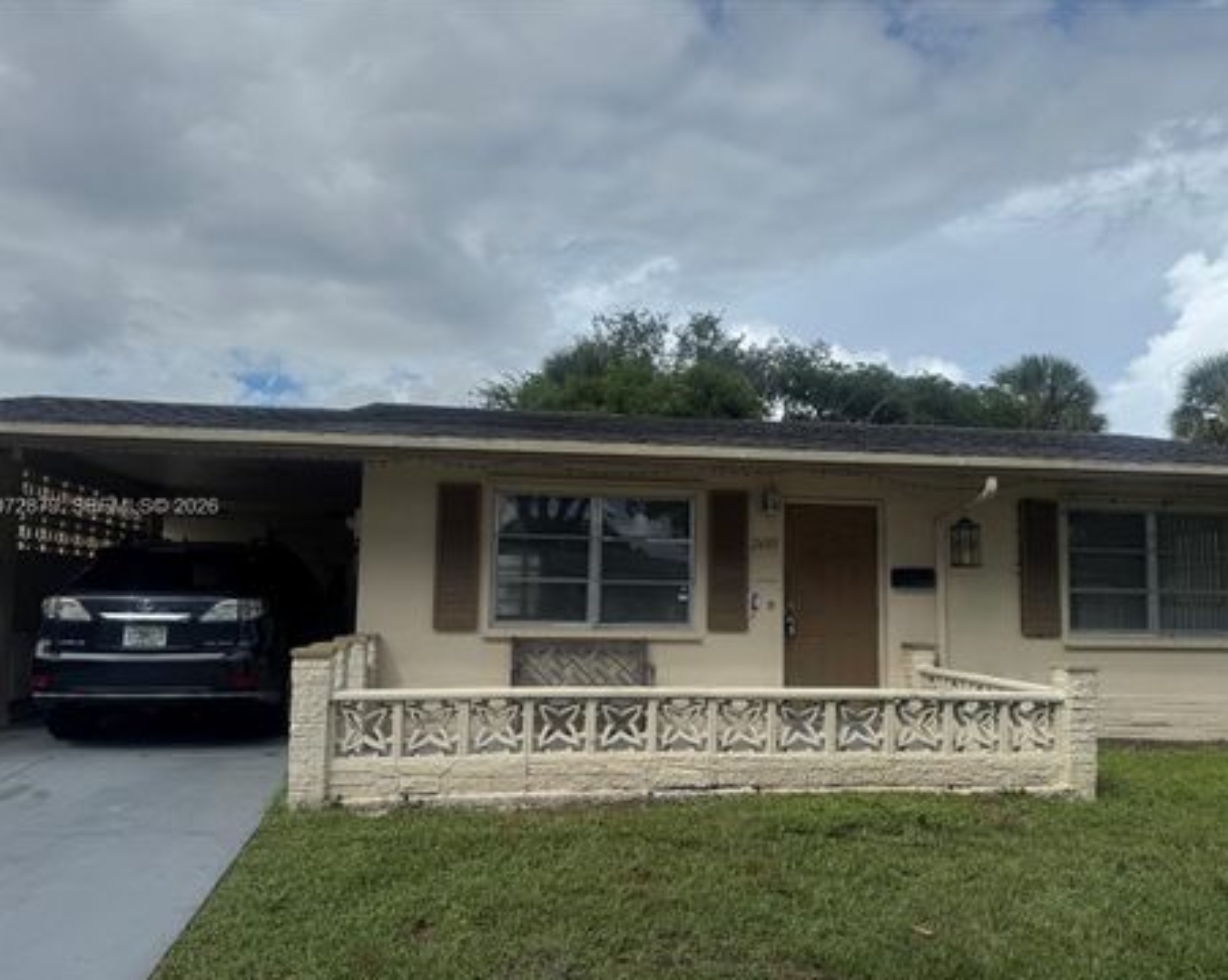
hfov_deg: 66.1
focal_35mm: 26
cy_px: 508
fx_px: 944
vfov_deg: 54.9
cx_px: 634
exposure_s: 1/9009
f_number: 1.78
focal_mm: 6.76
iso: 80
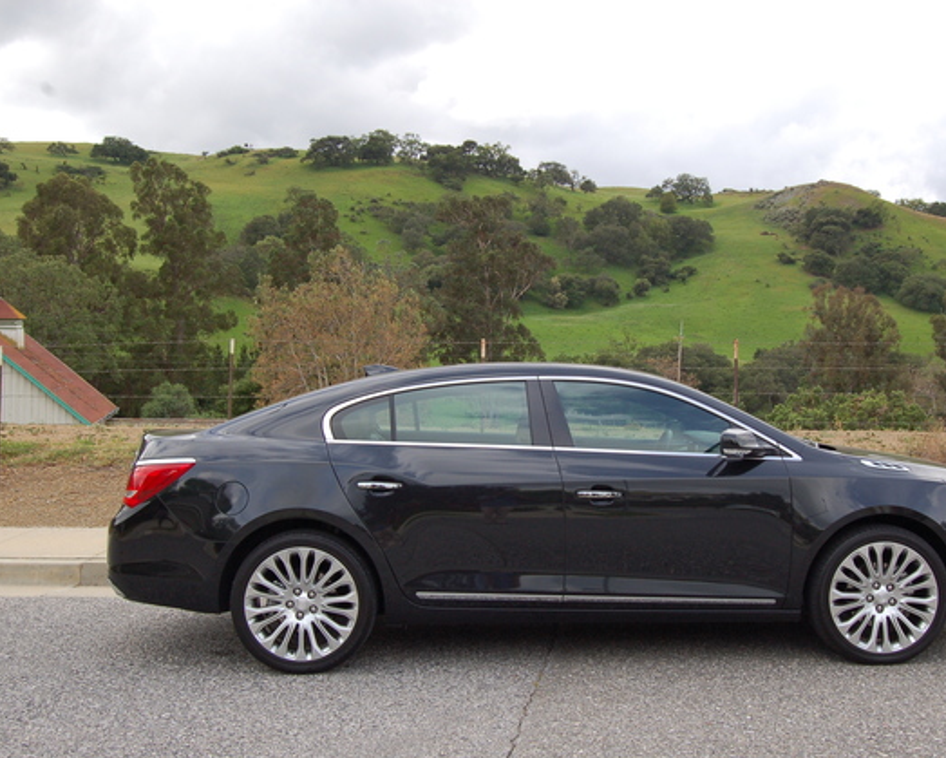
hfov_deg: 46.0
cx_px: 557
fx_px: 1109
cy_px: 382
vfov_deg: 37.7
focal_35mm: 40
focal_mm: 23
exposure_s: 1/250
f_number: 10
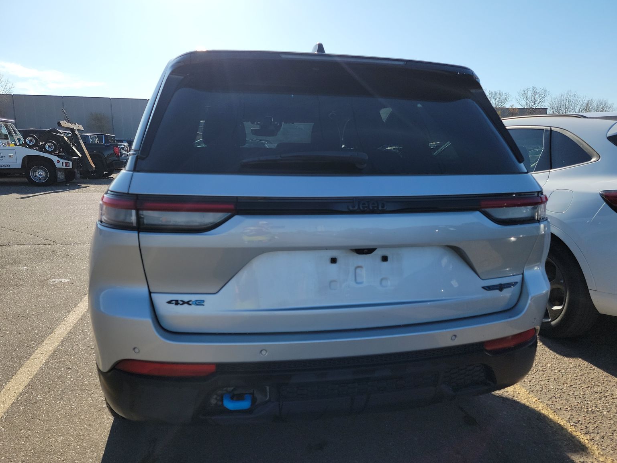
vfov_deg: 54.9
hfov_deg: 69.4
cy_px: 225
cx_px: 315
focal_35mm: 25
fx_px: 446
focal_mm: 6.7
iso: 50
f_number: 1.8
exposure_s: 1/818
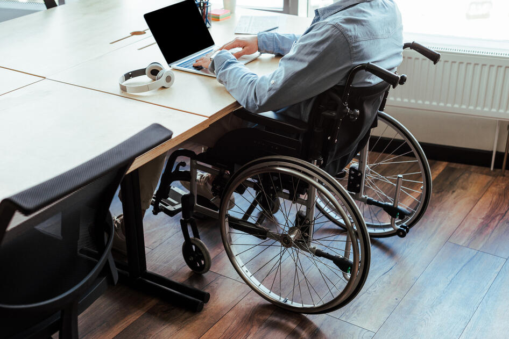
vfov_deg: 27.0
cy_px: 170
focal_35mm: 50
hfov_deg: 39.6
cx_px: 254
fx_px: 707
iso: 250
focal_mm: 50
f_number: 3.5
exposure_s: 1/160
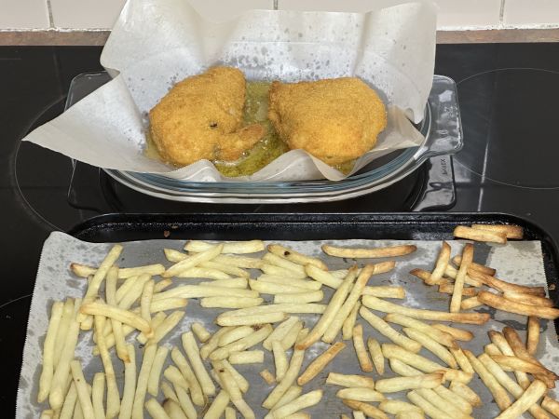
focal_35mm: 77
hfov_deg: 25.3
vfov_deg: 19.1
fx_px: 1243
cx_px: 280
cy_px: 210
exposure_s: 1/34
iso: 640
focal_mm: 9
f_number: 2.8
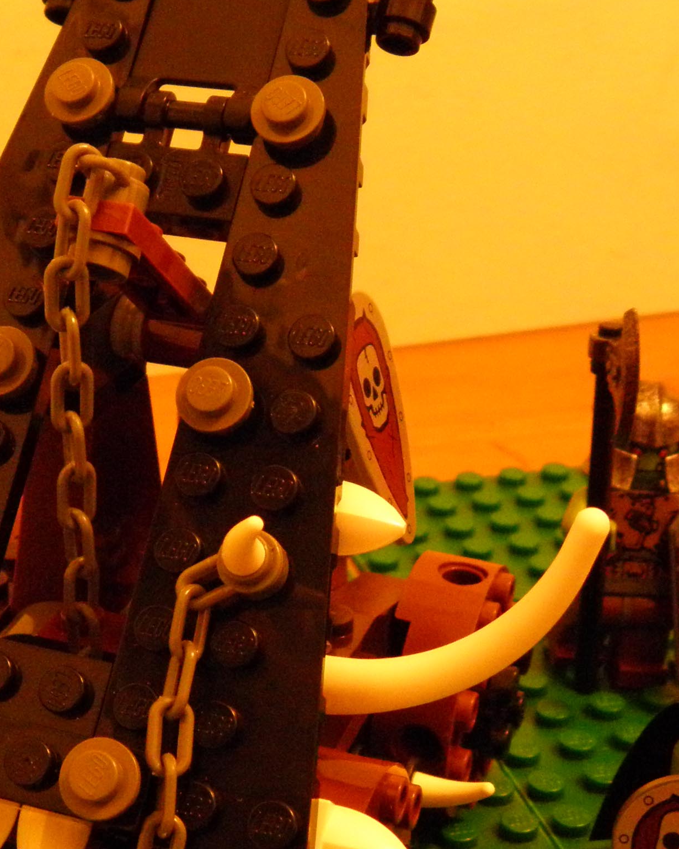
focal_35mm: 73
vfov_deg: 26.1
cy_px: 461
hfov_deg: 20.5
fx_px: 1834
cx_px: 41
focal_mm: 5.34
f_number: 2.9
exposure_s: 1/3
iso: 400
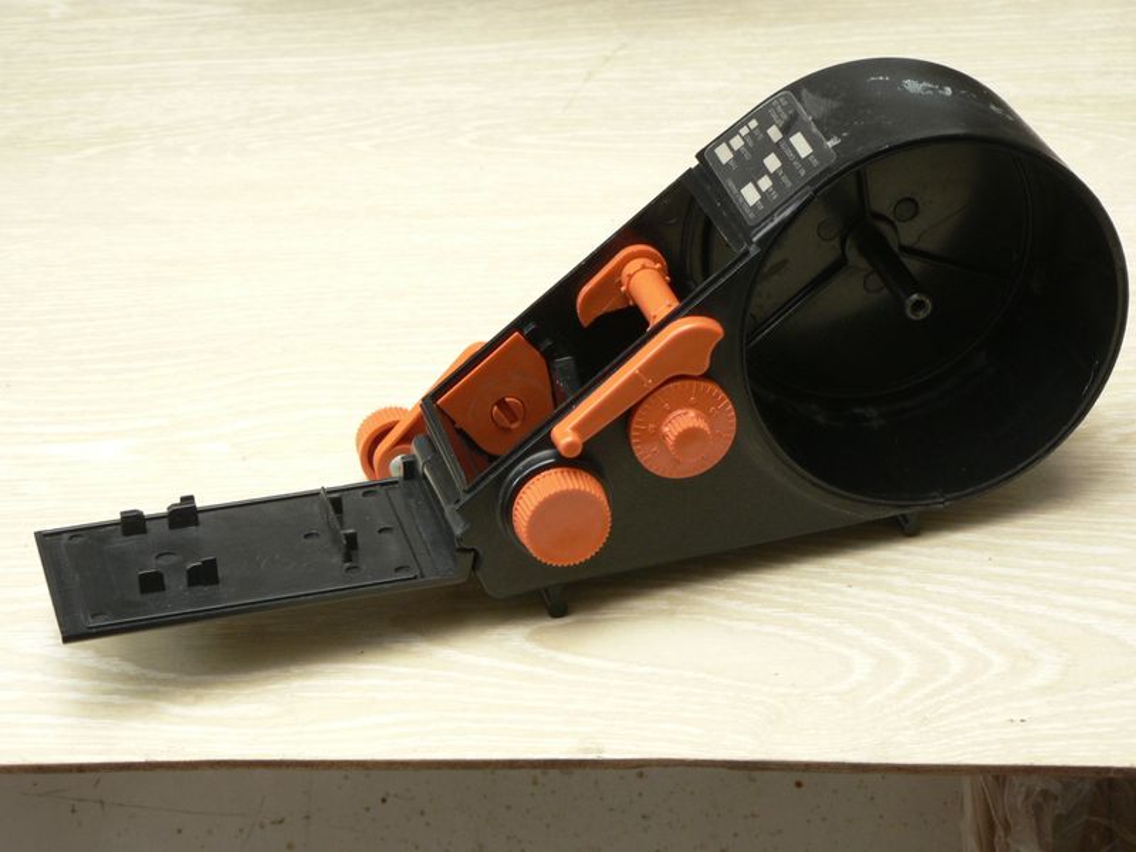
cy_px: 426
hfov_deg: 15.2
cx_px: 568
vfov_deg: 11.4
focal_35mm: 130
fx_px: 4266
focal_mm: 21.6
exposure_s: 1/50
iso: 100
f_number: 3.2
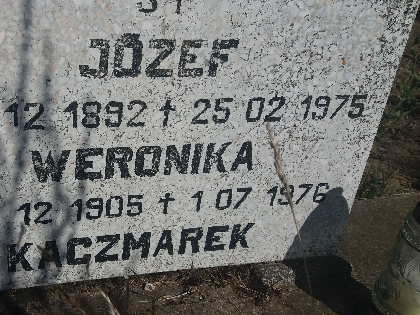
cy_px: 159
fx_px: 497
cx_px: 115
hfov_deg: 44.5
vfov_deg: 35.1
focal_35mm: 41
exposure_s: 1/5204
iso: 64
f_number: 1.9
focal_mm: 3.7
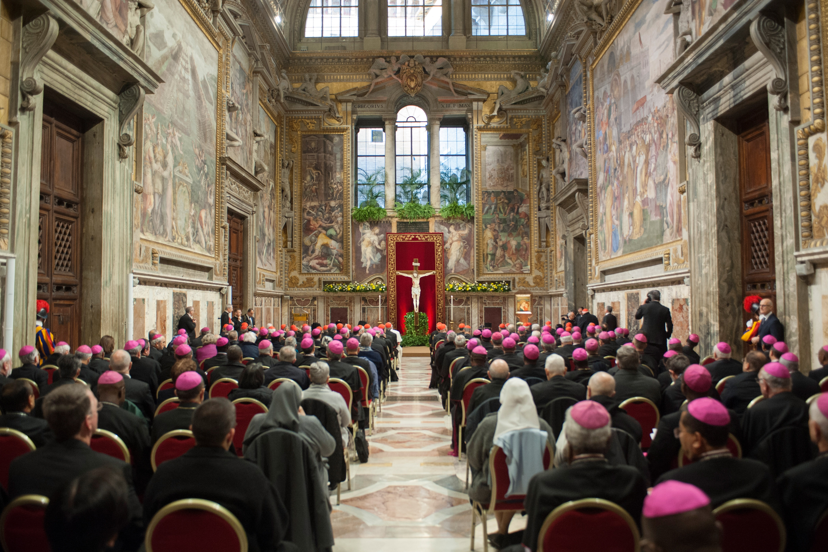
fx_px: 736
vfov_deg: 41.1
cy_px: 276
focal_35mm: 32
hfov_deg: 58.7
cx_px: 414
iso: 2000
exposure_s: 1/160
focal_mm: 32
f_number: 3.2
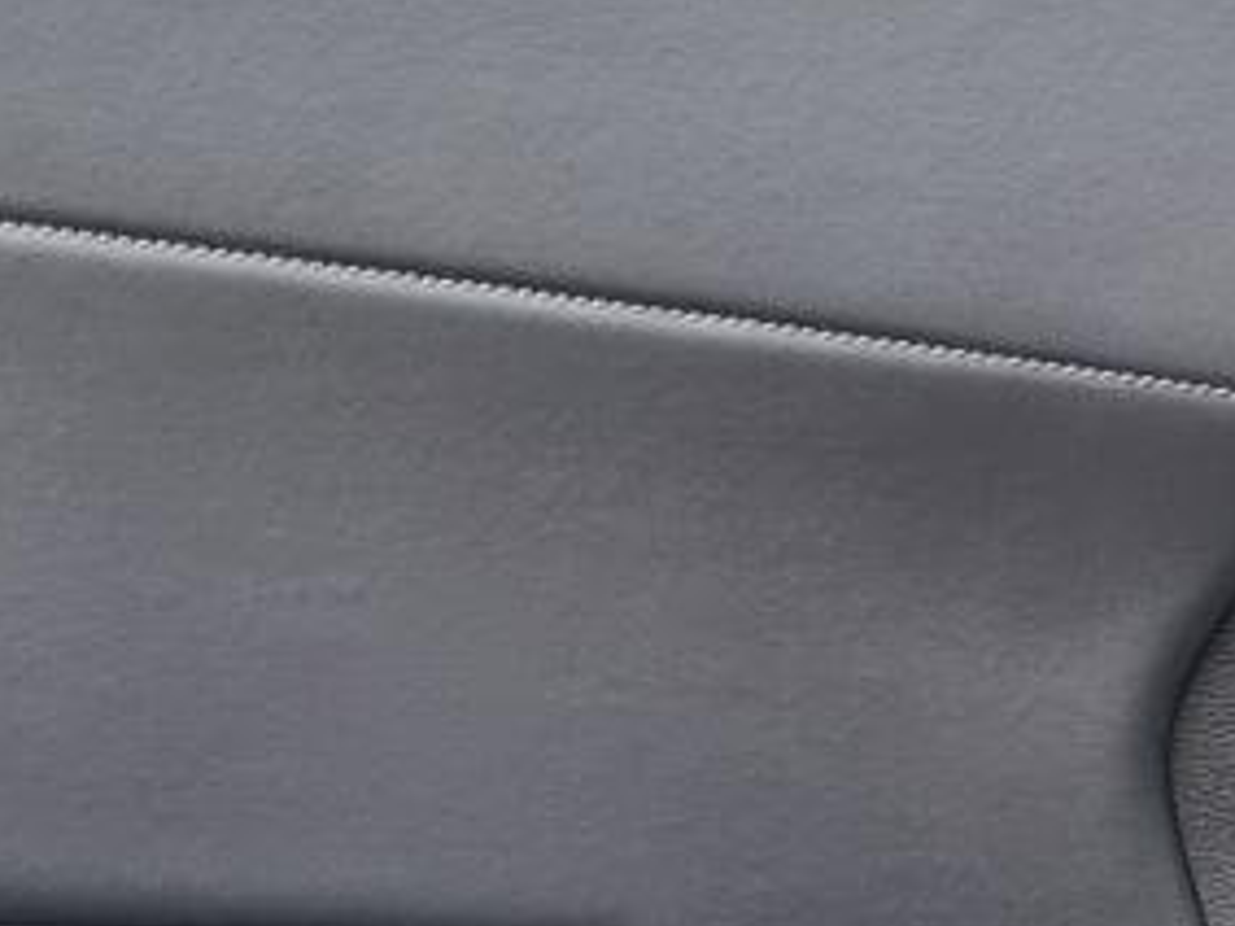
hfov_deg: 20.1
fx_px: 3352
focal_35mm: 94
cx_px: 1279
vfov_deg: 15.1
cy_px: 1136
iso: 200
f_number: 1.8
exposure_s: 1/100
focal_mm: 5.4
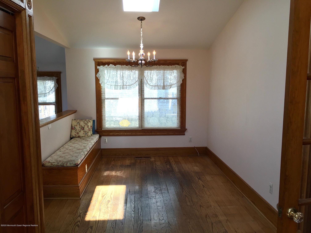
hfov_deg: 61.7
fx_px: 261
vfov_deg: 48.2
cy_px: 116
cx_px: 156
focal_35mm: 29
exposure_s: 1/120
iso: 32
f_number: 2.2
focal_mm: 4.15
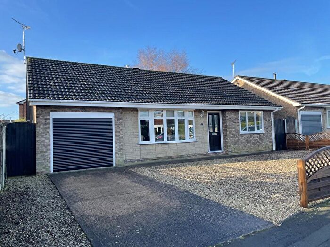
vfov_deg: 53.1
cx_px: 165
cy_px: 124
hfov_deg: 67.3
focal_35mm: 26
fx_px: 248
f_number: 1.6
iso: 32
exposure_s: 1/888
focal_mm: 4.2
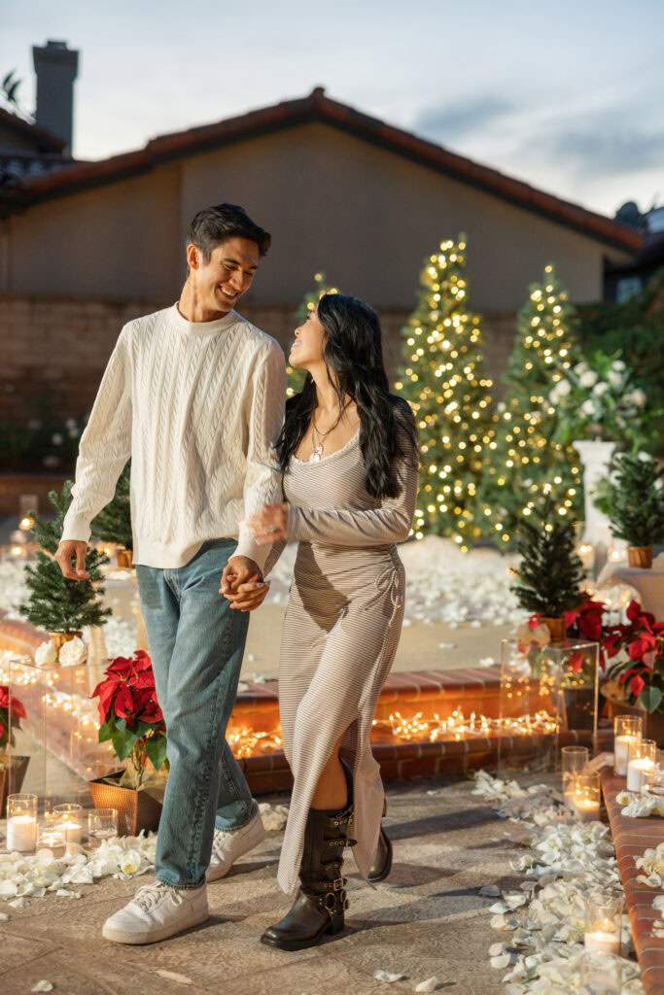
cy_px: 498
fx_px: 1383
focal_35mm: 50
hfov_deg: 27.0
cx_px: 332
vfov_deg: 39.6
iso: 640
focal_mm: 50
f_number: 1.8
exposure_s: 1/200
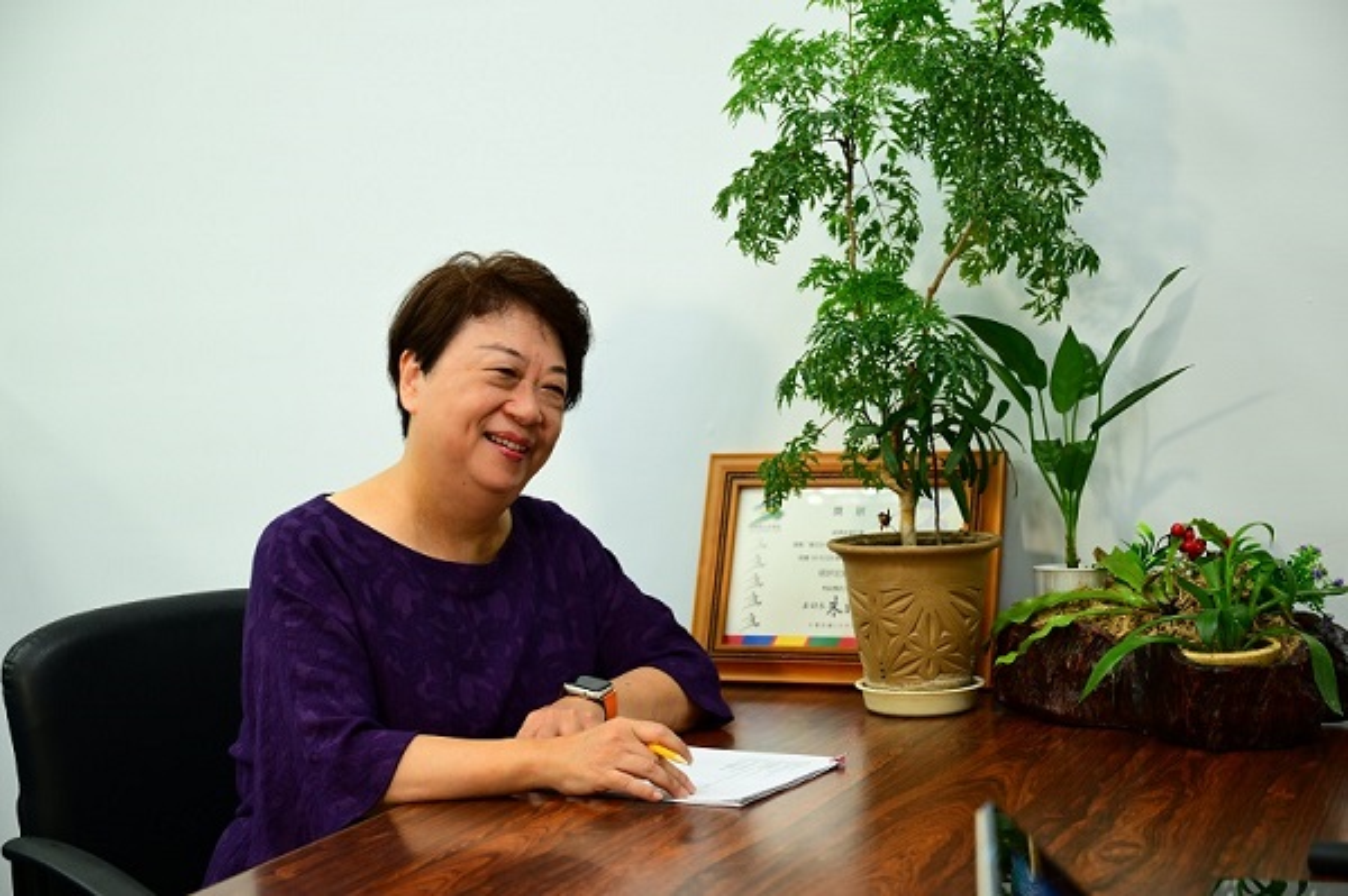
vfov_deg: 23.7
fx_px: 2133
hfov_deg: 35.1
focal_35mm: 57
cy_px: 448
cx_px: 674
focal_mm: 57
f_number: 4
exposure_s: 1/60
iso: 1000
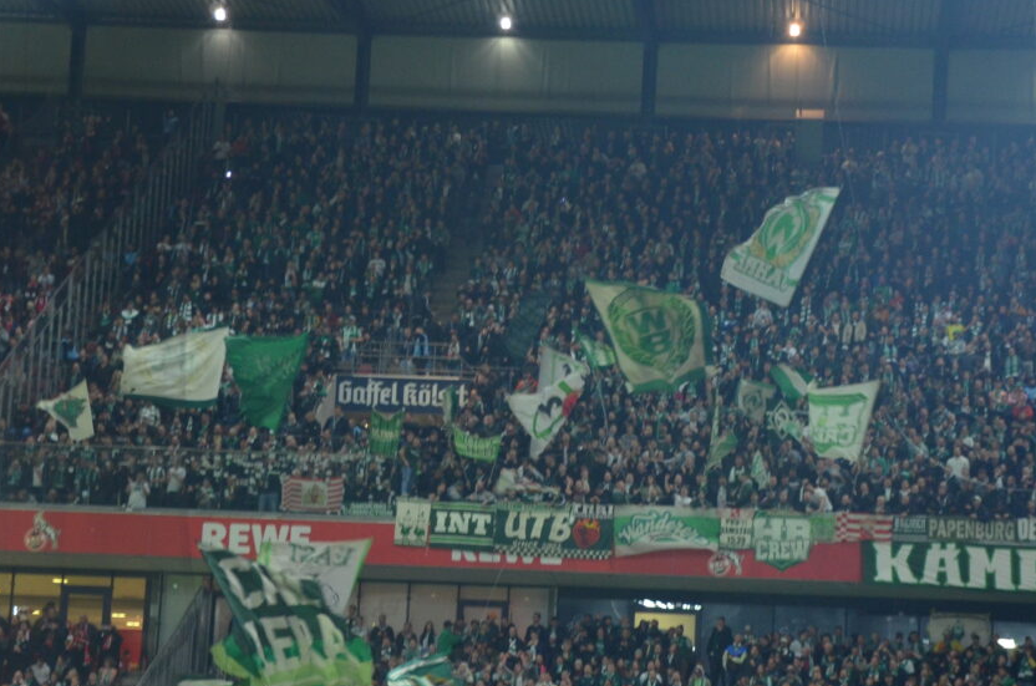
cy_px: 528
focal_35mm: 101
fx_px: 2899
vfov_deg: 13.4
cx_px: 610
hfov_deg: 20.2
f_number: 4.5
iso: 800
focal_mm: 35
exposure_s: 1/50
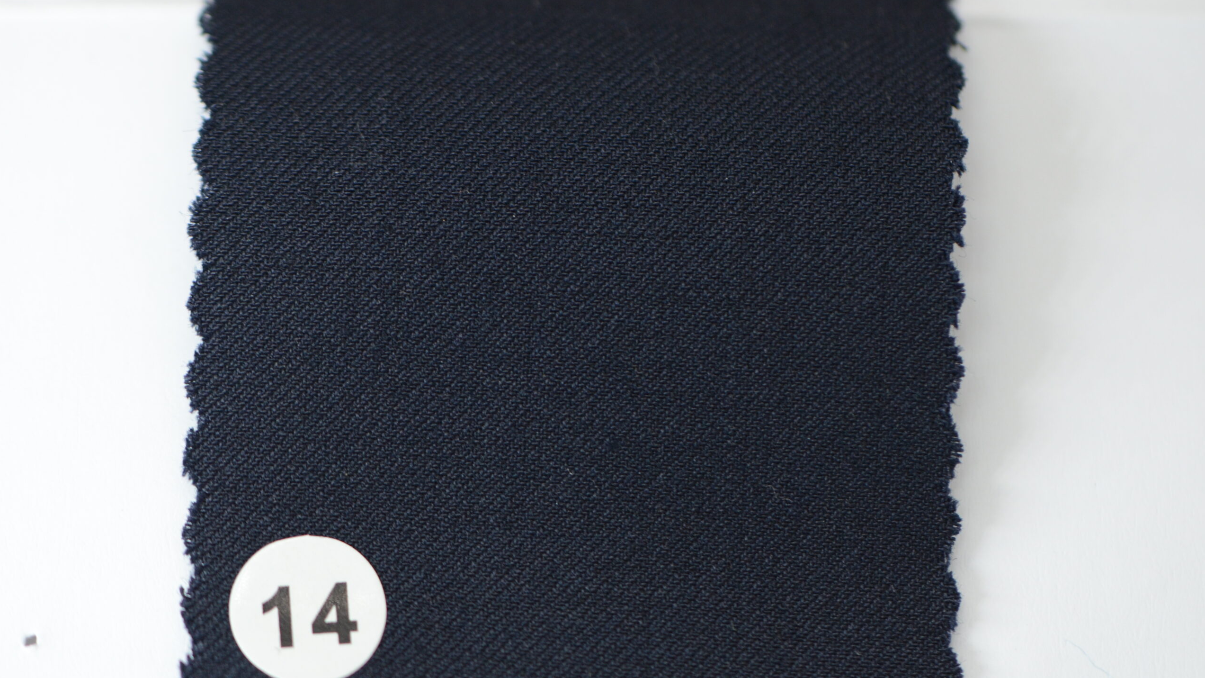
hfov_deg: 15.1
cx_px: 604
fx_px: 4537
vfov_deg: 8.5
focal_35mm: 142
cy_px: 354
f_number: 3.8
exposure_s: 1/125
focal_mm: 90
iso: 800
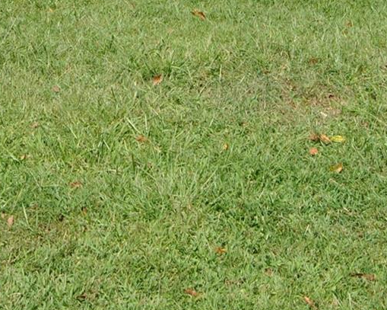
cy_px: -149
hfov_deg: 18.7
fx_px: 1168
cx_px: 111
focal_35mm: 102
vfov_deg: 14.2
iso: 100
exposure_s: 1/250
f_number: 8
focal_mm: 18
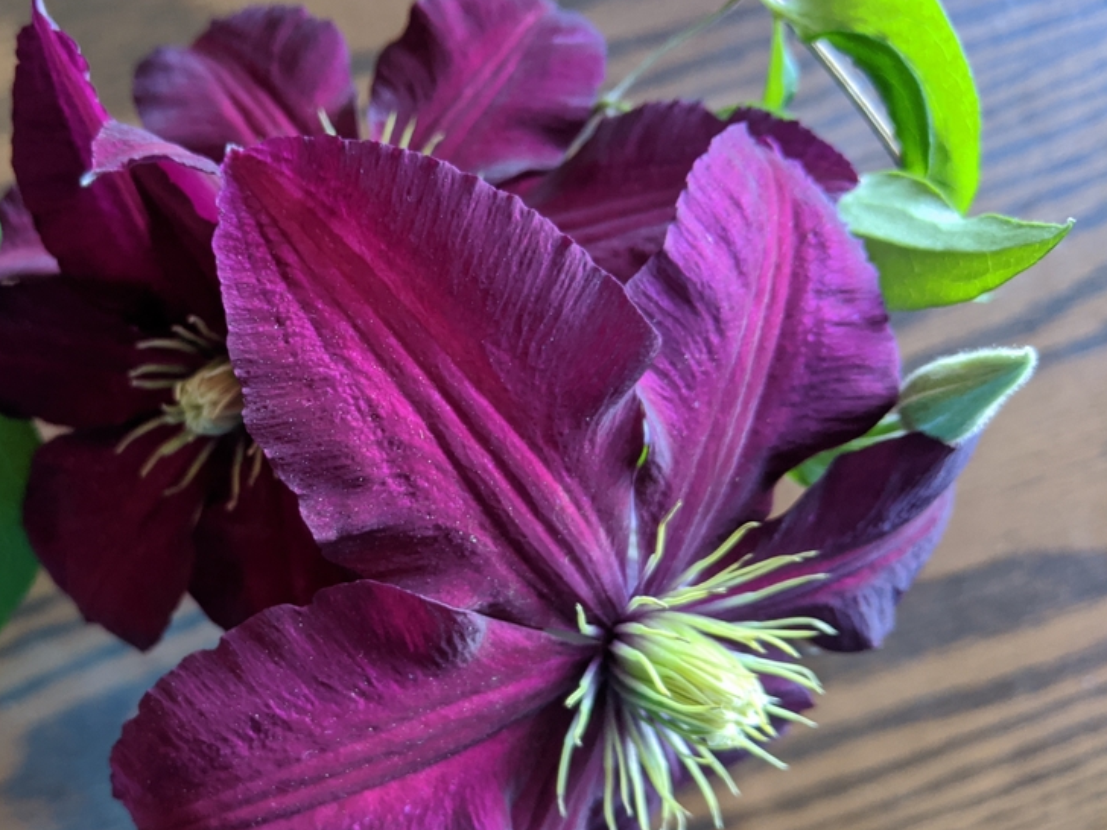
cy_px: 488
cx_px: 336
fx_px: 1215
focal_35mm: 38
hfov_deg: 47.8
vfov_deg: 37.6
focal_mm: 4.44
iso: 295
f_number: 1.8
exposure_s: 1/24
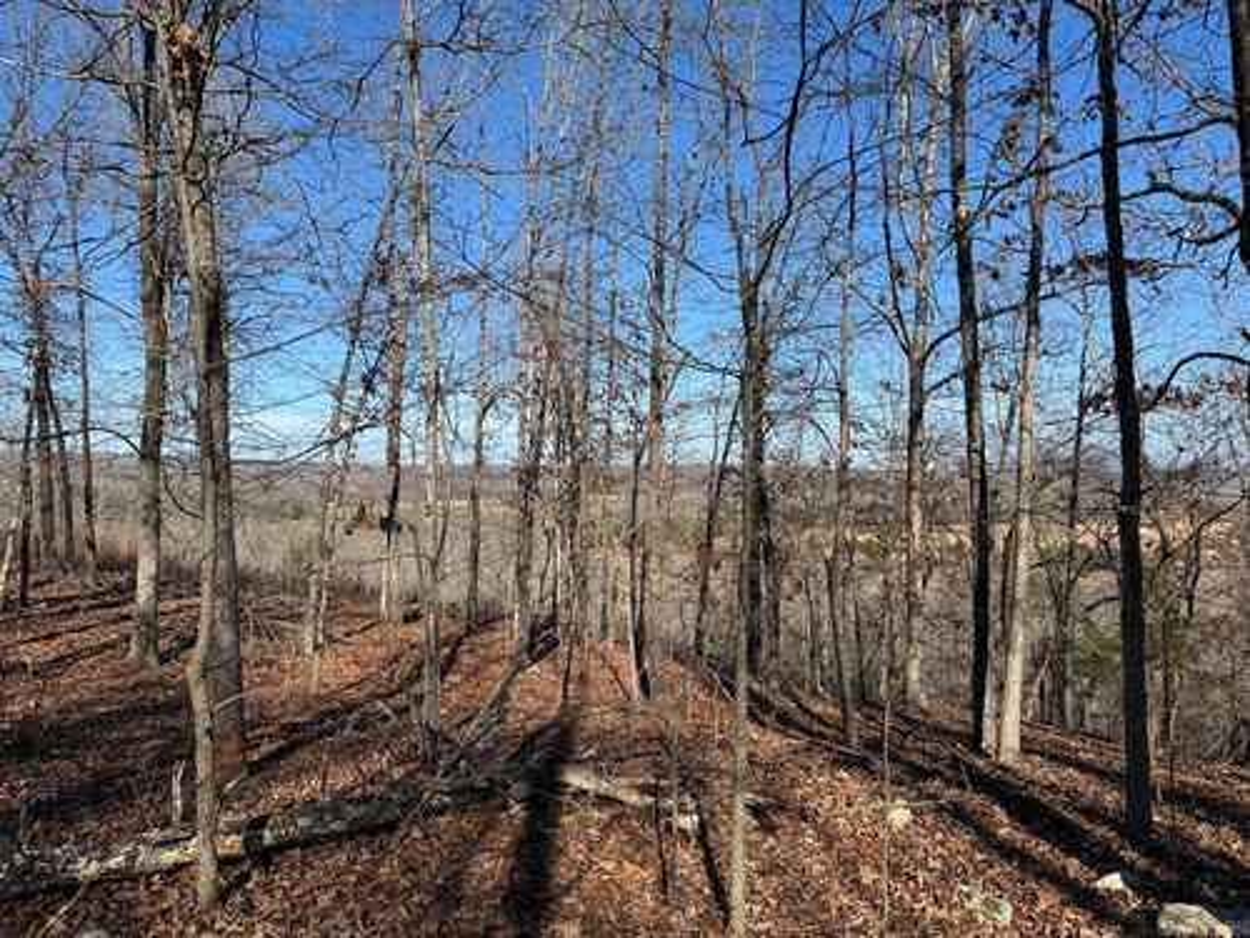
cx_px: 625
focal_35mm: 24
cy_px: 469
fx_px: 867
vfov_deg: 56.8
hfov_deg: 71.6
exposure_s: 1/3802
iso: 80
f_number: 1.78
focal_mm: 6.76
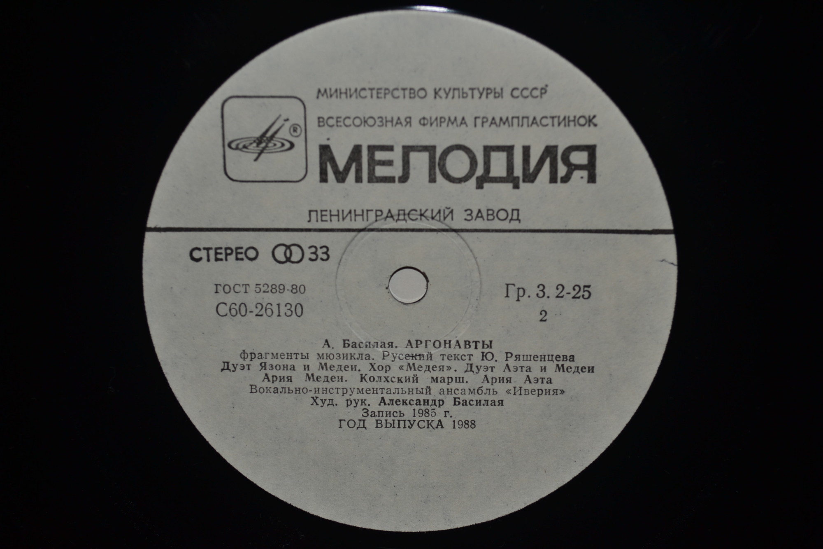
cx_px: 412
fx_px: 1200
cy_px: 274
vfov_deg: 25.7
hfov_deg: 37.9
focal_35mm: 52
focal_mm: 35
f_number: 5
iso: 100
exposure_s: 1/60
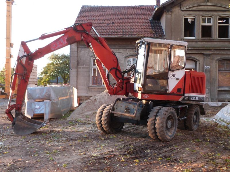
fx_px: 252
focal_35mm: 38
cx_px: 115
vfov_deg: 37.7
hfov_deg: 49.0
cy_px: 86
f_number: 3.1
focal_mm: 6.7
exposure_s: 1/60
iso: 160
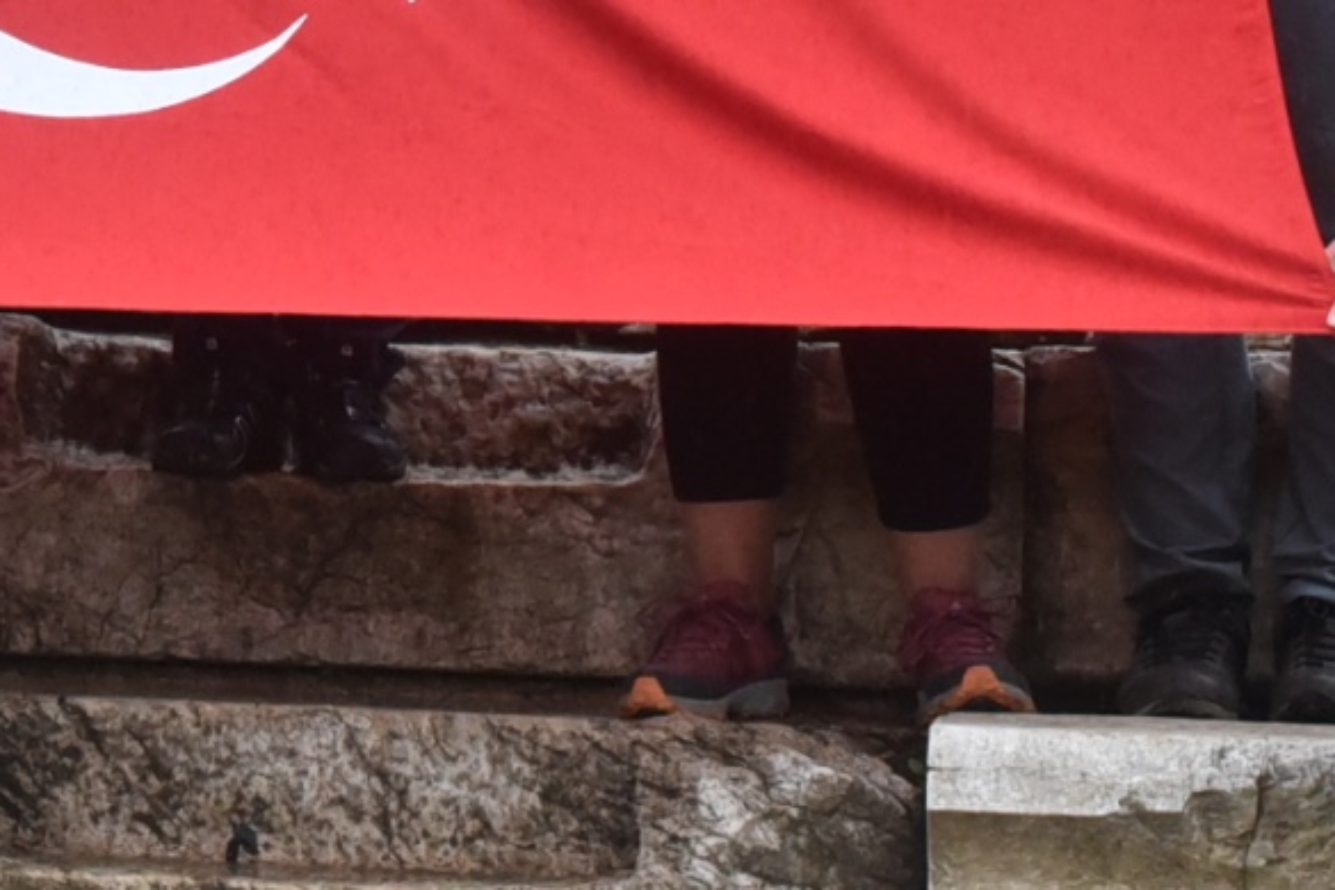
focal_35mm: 201
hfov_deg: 10.2
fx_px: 7453
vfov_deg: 6.8
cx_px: 207
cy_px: -353
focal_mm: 46
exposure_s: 1/320
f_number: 9
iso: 5000
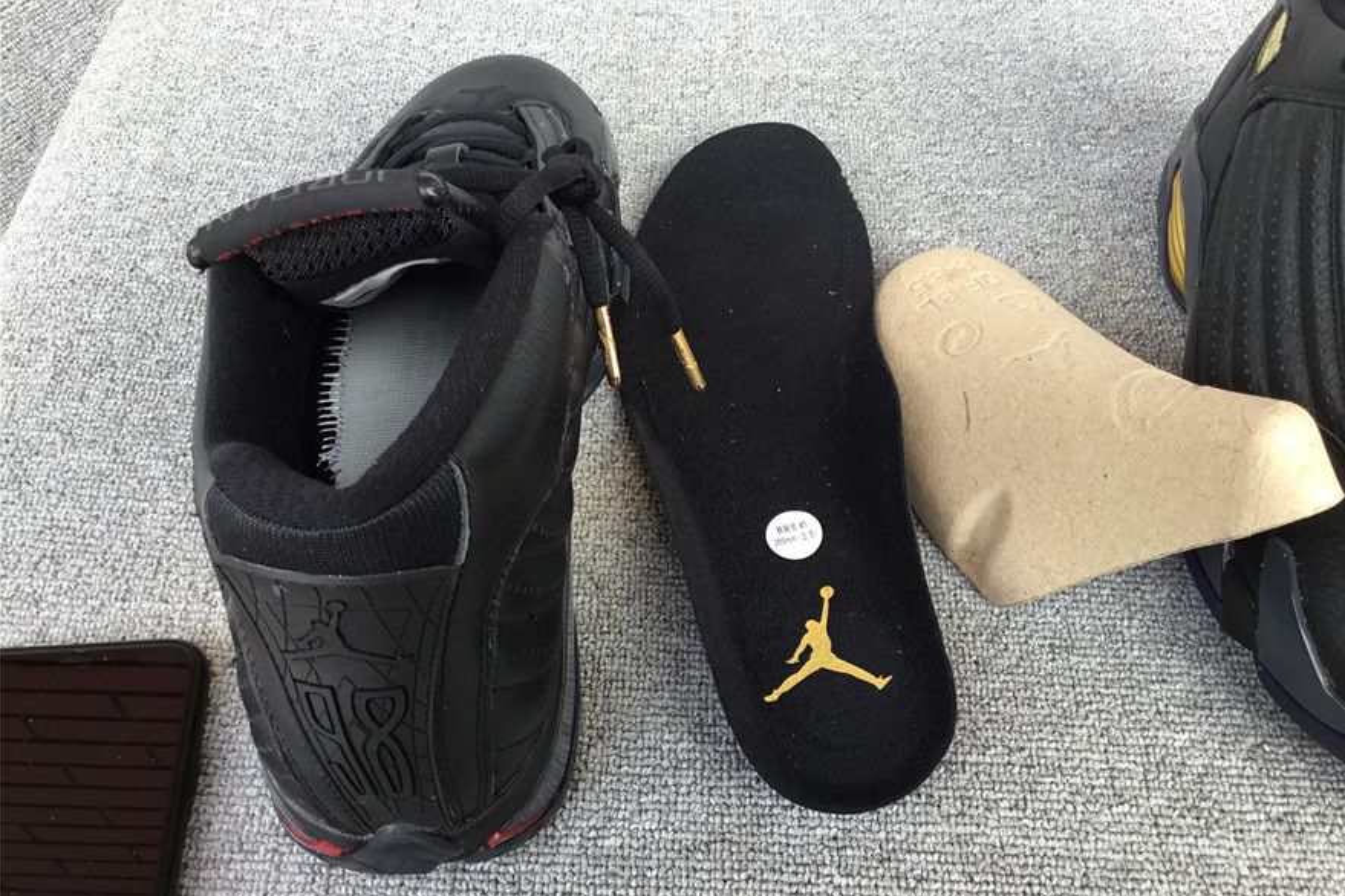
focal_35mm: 33
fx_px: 1233
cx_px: 687
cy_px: 467
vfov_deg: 40.0
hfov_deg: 57.2
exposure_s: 1/100
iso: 32
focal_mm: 3.3
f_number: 2.4
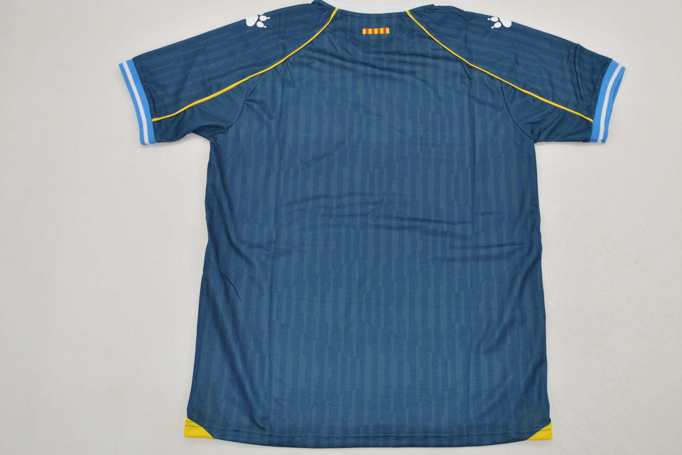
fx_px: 654
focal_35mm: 35
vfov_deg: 38.3
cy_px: 222
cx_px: 373
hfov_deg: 55.0
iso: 400
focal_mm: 21
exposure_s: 1/200
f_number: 8
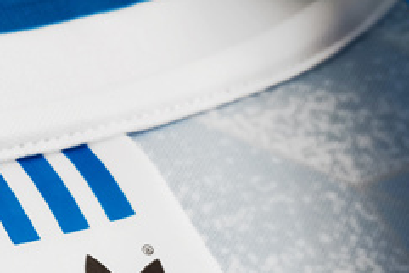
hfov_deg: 17.1
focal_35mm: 115
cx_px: -56
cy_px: 268
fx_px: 1307
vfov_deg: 11.8
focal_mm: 5.58
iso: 125
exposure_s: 1/50
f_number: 1.8
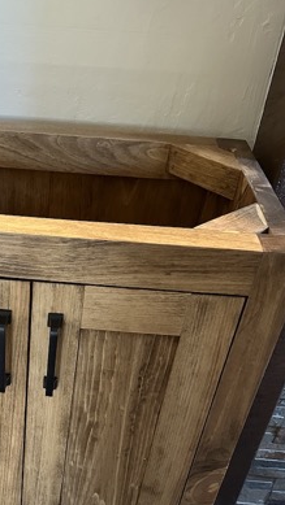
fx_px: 577
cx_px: 35
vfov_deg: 45.5
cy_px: 386
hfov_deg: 26.9
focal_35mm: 43
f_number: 1.78
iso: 800
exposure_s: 1/60
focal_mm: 6.86
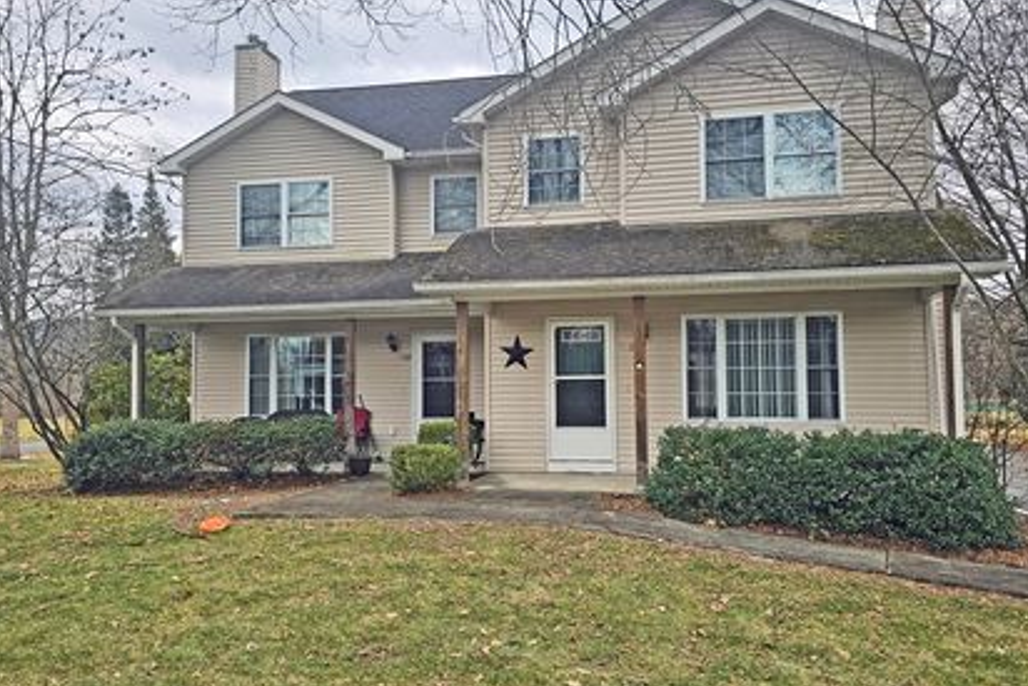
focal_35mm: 29
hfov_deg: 63.6
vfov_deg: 45.0
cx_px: 554
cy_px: 360
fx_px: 828
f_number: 1.7
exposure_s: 1/207
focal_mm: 6.3
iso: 25
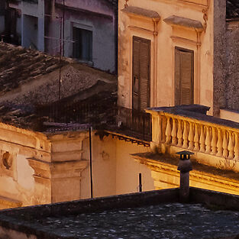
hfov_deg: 2.1
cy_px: -342
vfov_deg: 2.1
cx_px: 379
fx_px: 6515
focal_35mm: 834
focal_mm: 85
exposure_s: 1/4
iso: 1600
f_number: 5
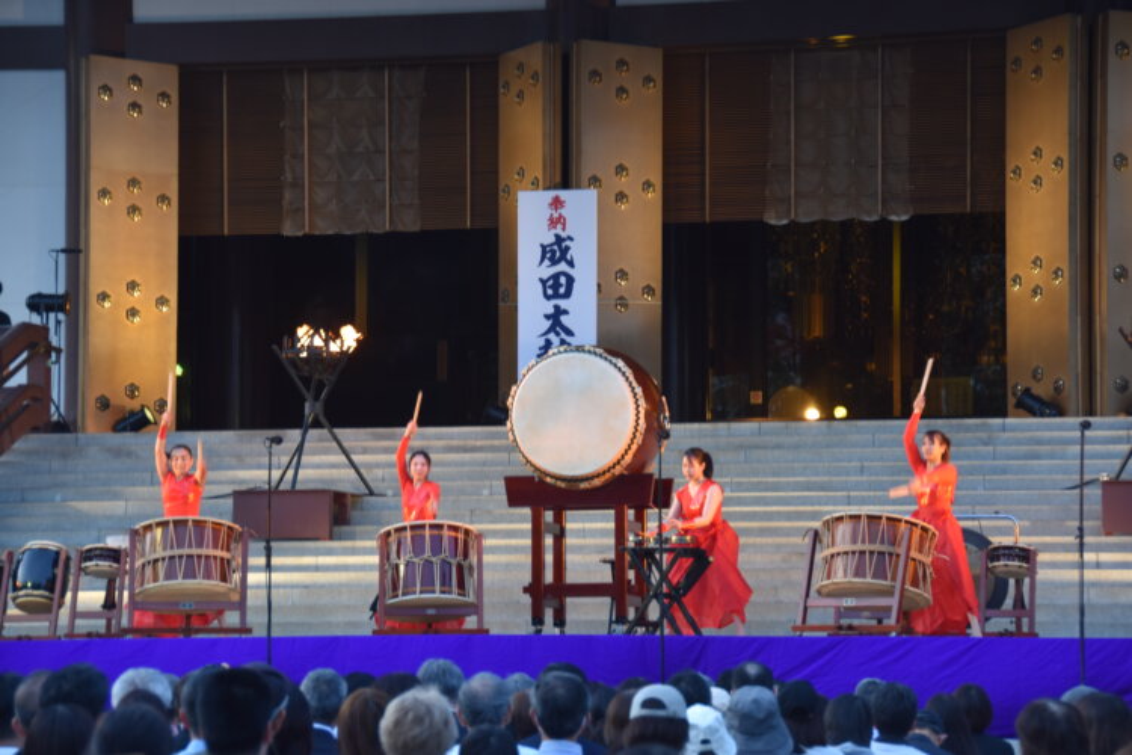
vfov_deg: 11.4
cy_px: 378
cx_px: 566
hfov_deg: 17.1
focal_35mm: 120
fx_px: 3773
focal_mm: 80
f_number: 5
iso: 400
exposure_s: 1/60
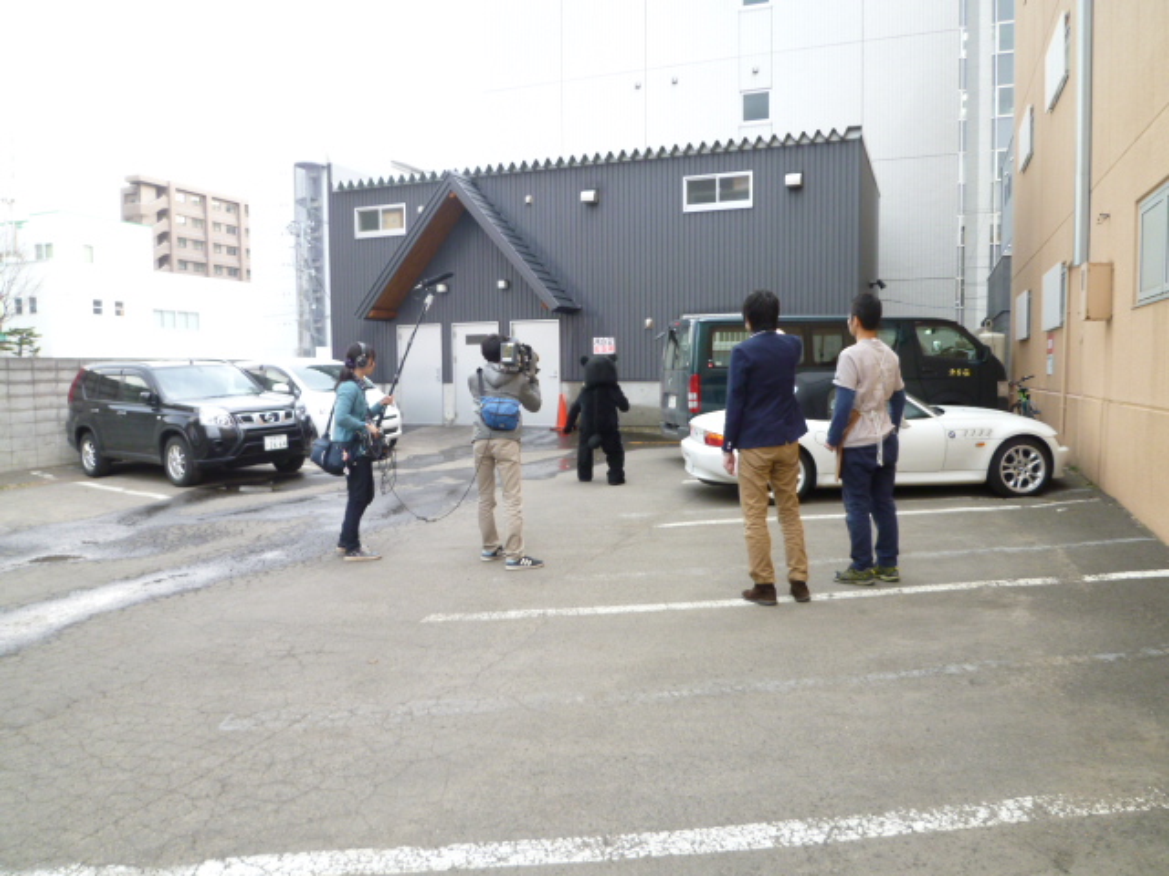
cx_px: 584
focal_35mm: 25
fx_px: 844
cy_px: 438
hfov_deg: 69.4
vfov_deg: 54.9
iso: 125
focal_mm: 4.5
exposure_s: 1/30
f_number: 2.8
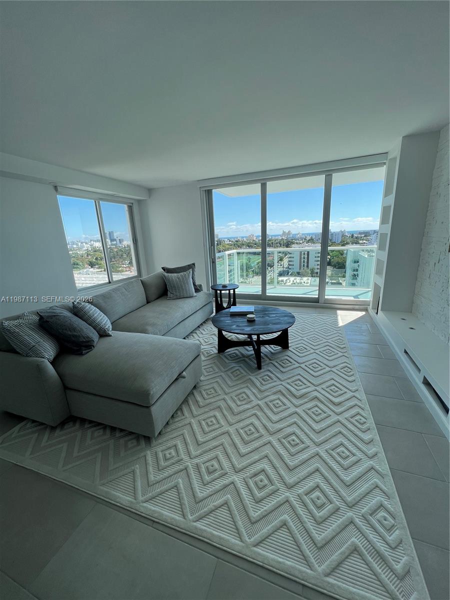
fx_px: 225
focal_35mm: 13
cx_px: 225
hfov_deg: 89.9
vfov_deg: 106.2
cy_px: 300
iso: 32
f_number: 1.8
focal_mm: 1.57
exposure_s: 1/704
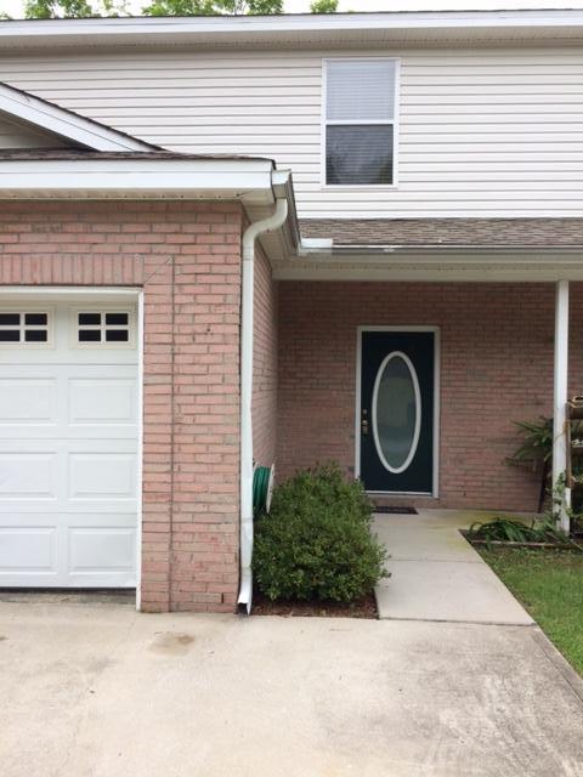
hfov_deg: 48.2
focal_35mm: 29
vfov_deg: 61.7
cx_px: 292
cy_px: 388
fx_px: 651
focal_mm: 4.15
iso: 32
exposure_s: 1/933
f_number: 2.2
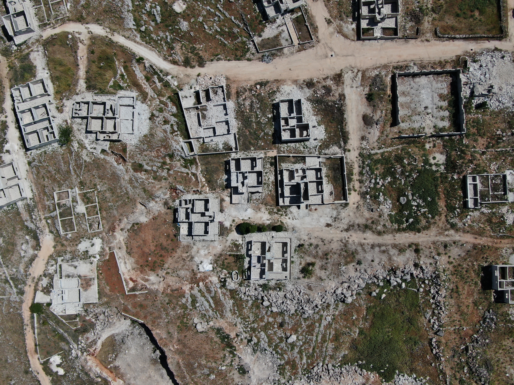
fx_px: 490
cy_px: 192
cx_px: 257
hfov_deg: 55.4
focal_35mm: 33
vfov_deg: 42.9
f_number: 3.2
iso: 100
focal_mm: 5.57
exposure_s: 1/2500
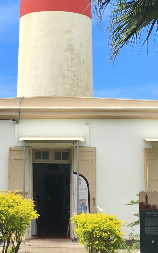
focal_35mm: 88
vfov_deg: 23.2
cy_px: 55
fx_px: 606
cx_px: 56
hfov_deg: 14.8
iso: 25
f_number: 2.2
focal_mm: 4.15
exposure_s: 1/1166
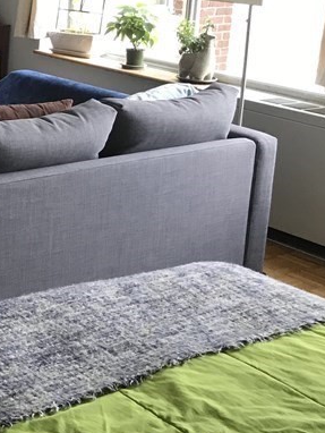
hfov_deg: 17.0
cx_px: -215
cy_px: 86
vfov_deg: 25.5
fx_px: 938
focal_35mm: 75
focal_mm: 3.99
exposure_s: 1/31
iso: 32
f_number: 1.8
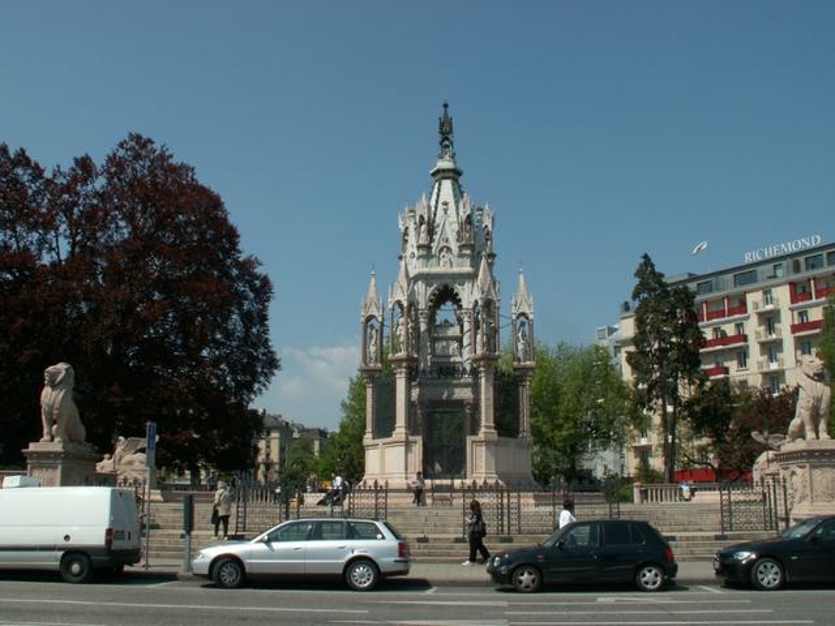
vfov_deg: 40.7
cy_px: 313
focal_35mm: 35
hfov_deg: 52.6
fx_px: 844
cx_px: 418
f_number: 8
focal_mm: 5.86
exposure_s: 1/250
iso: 50
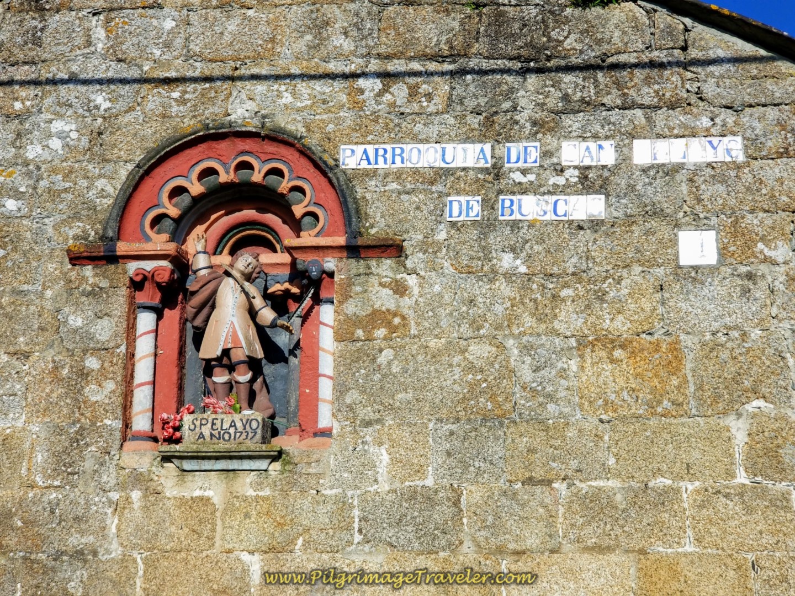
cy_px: 298
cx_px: 398
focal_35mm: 52
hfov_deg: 36.8
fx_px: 1194
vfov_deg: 28.0
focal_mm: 6
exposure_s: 1/1060
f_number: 2.4
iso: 25
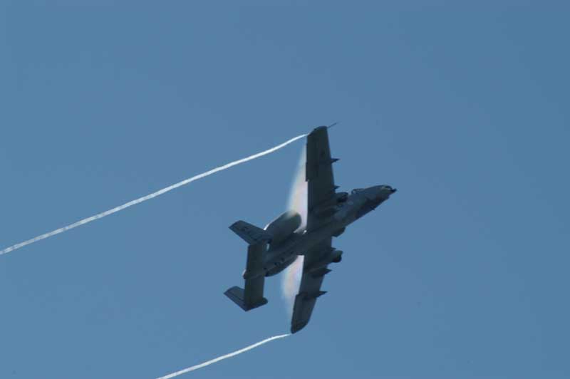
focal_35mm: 315
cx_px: 285
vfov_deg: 4.4
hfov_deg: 6.5
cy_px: 190
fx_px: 4983
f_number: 5.6
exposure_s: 1/1000
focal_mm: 210
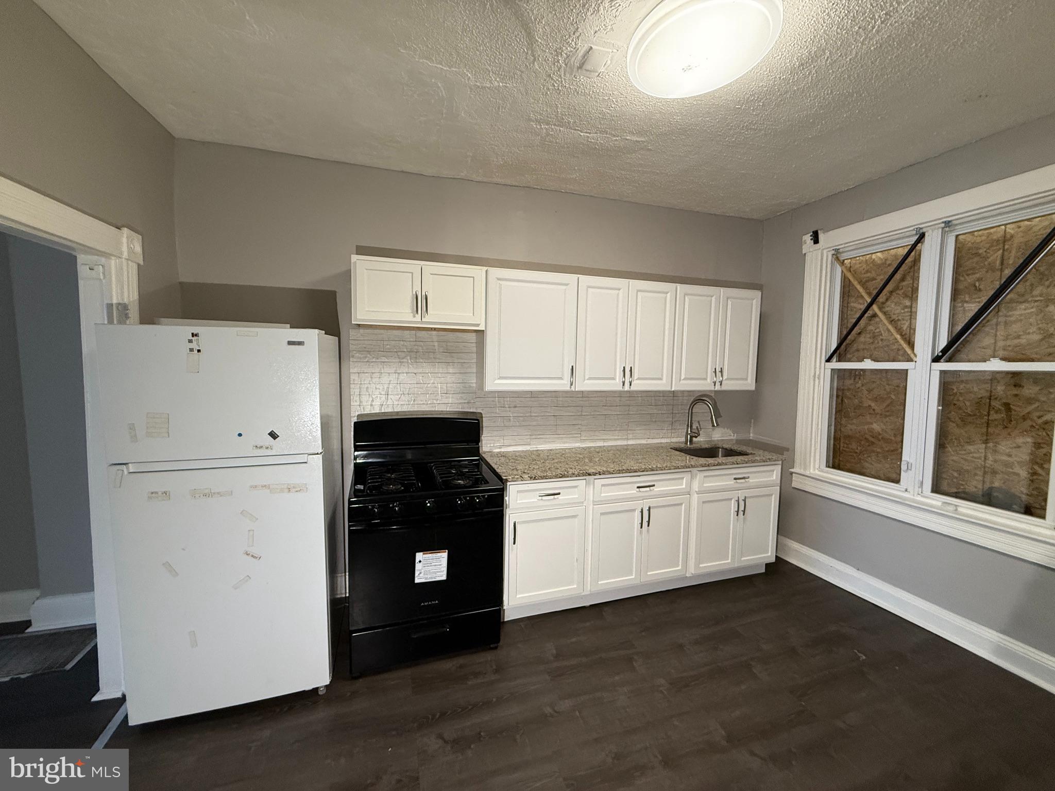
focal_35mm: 14
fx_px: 427
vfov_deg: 85.7
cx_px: 528
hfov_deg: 102.1
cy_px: 396
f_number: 2.2
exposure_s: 1/120
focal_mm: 2.22
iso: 320
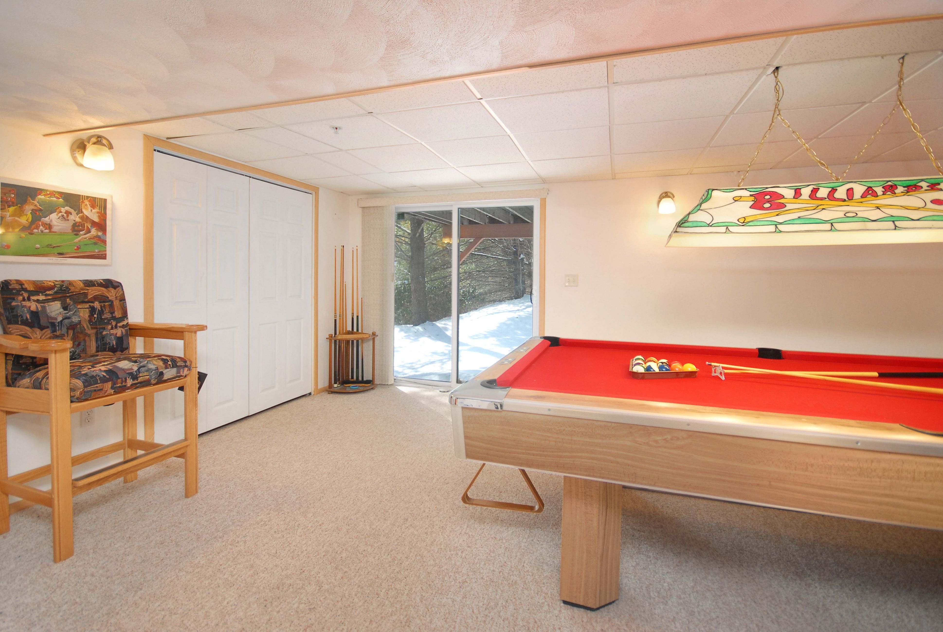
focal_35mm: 15
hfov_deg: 100.3
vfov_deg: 77.6
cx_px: 472
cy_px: 316
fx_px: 394
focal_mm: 10
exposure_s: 1/80
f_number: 5
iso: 400
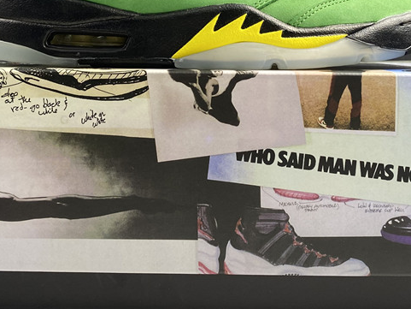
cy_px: 48
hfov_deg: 35.5
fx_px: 641
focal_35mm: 54
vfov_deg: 26.4
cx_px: 199
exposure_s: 1/50
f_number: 1.8
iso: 64
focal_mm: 4.25
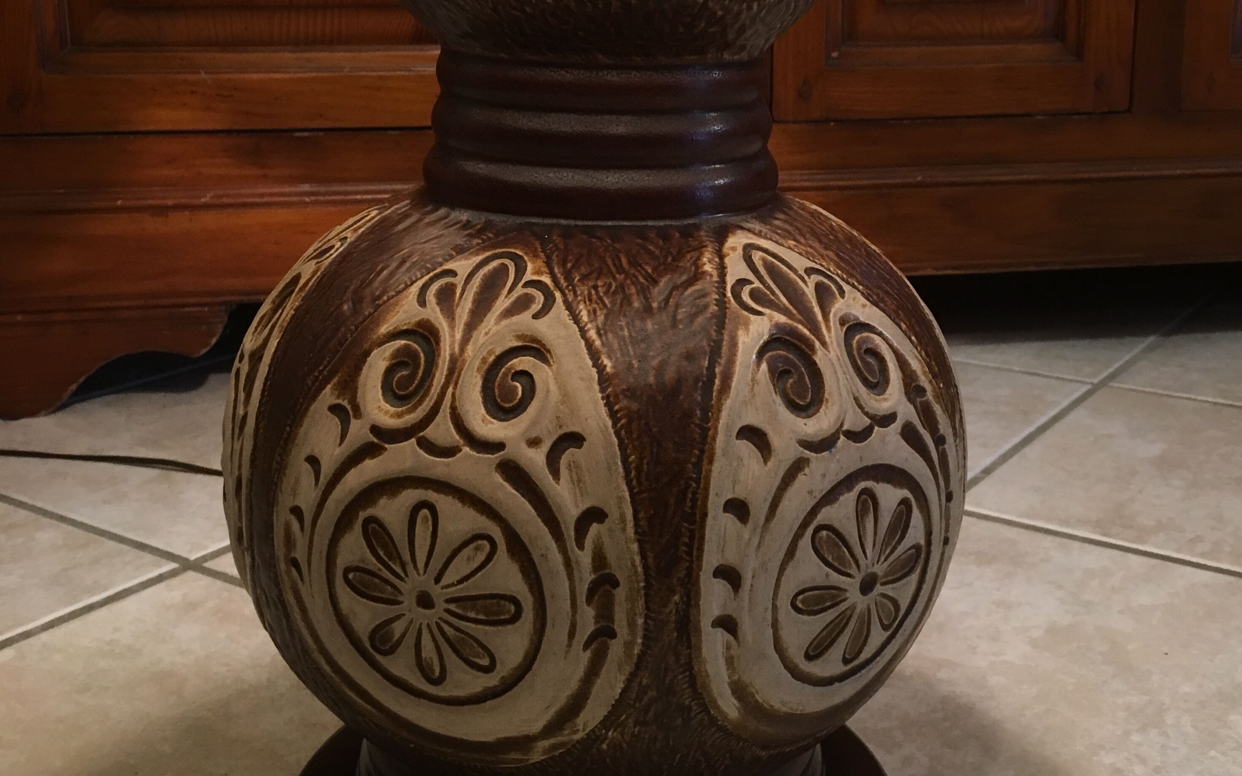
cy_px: 250
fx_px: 1422
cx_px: 634
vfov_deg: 30.3
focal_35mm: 42
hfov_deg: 47.2
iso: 125
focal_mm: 4.15
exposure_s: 1/33
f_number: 2.2
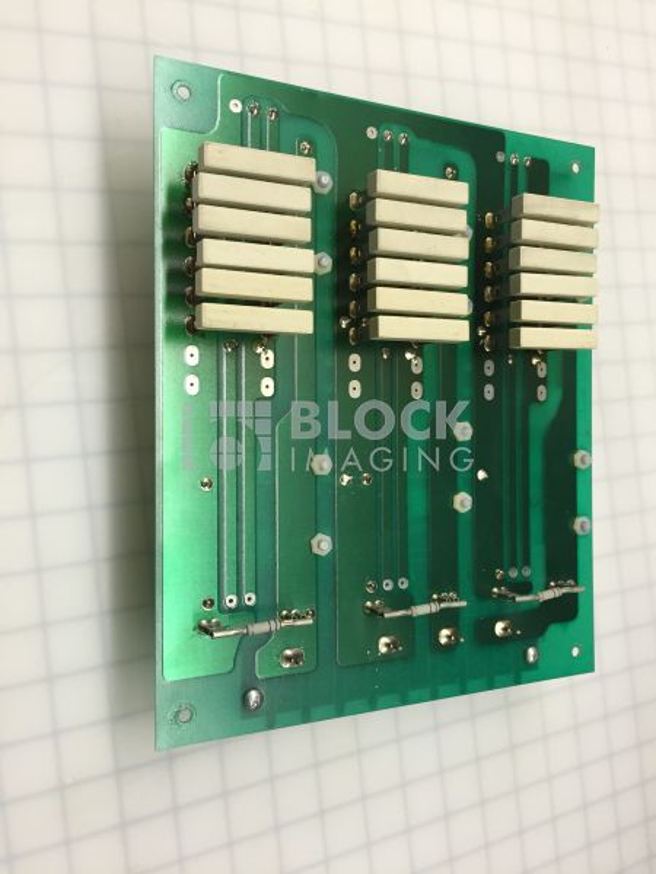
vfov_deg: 61.7
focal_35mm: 29
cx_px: 328
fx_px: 733
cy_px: 437
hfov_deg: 48.2
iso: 50
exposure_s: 1/30
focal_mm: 4.15
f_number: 2.2
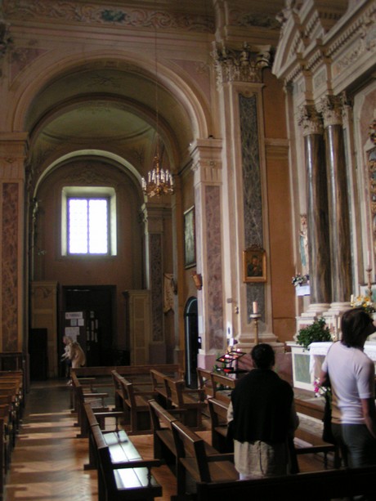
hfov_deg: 37.7
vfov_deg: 49.0
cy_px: 250
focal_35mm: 38
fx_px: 550
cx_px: 188
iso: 200
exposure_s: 1/10
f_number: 2.8
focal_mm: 5.8
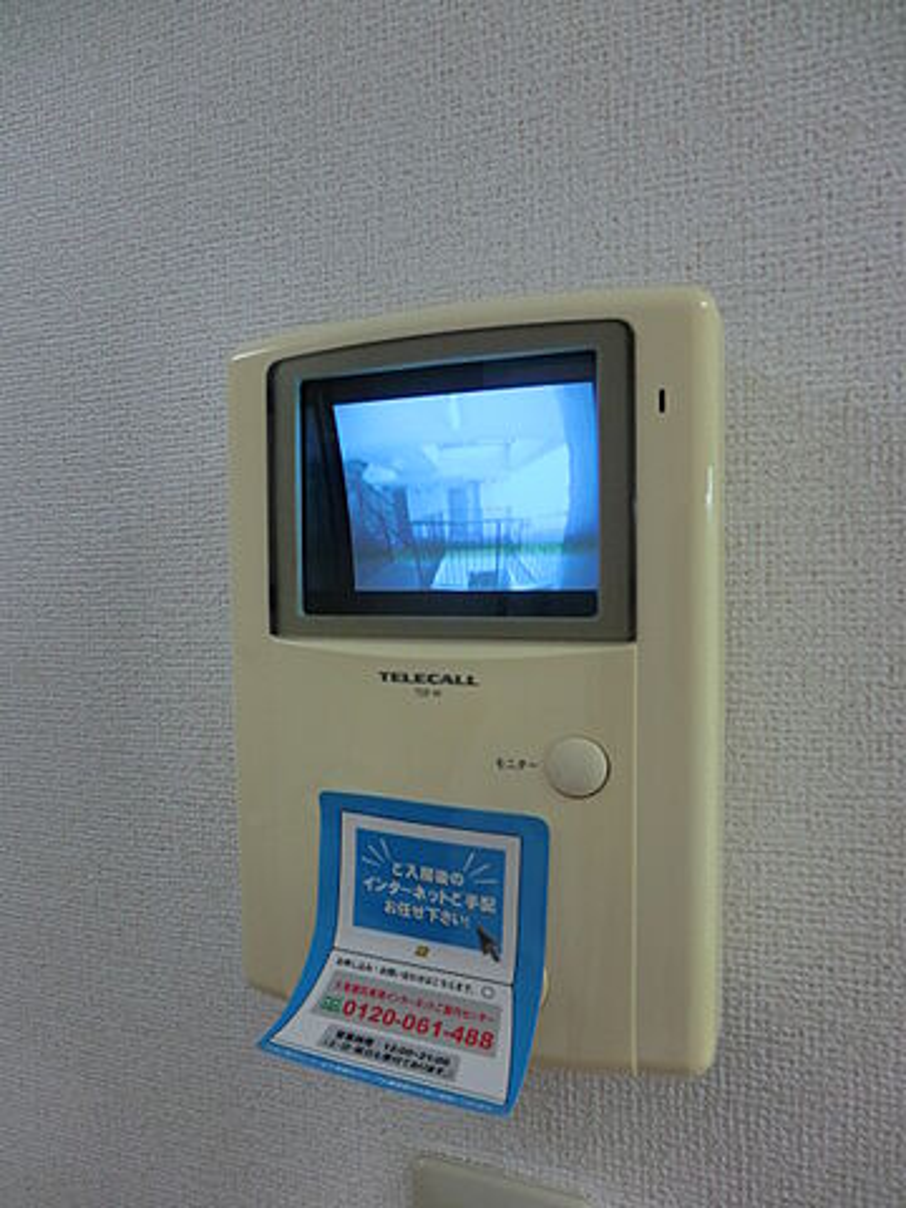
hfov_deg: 56.8
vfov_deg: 71.6
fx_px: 838
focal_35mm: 24
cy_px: 604
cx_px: 453
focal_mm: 4.3
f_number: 3.2
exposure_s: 1/60
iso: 160
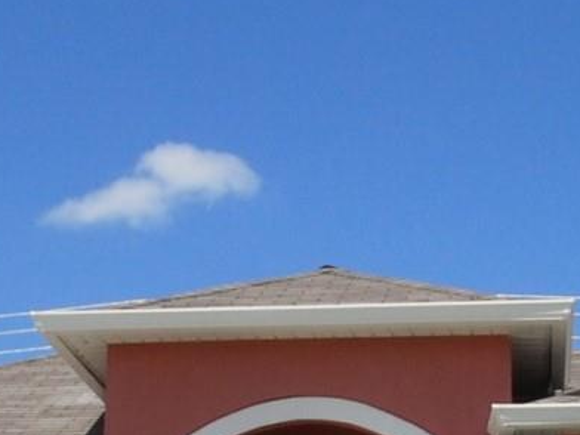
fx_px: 1776
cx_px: 382
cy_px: 478
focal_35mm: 106
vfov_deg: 13.7
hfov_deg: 18.5
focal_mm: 4.65
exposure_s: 1/320
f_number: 7.8
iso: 100
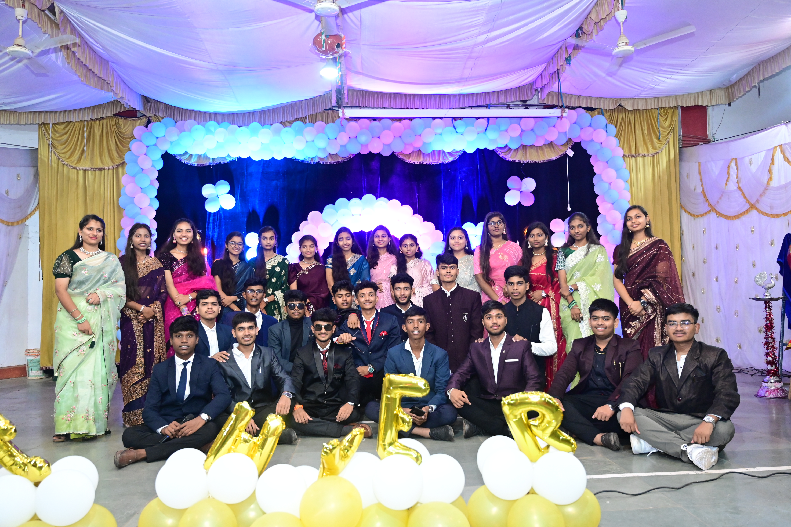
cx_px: 396
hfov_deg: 61.9
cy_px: 264
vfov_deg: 43.6
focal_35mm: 30
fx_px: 659
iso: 5000
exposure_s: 1/125
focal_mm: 30
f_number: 4
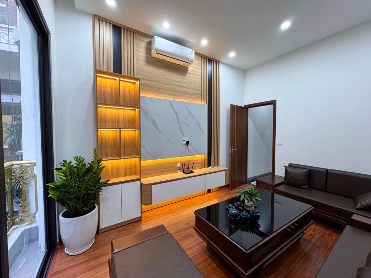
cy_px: 139
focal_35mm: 14
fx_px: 150
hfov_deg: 102.1
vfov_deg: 85.7
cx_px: 186
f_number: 2.2
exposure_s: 1/100
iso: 250
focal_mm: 2.22
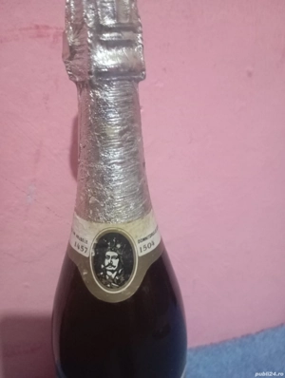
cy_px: 189
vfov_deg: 63.4
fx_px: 306
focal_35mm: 28
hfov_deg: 49.9
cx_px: 142
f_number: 1.8
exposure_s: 1/20
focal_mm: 4.27
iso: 3131
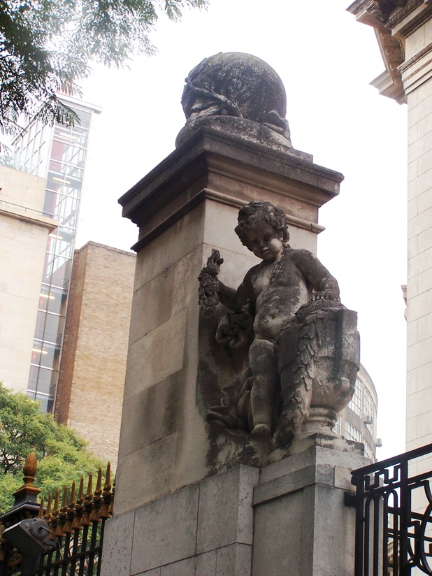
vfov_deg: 26.0
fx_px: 1248
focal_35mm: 75
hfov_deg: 19.6
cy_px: 288
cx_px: 216
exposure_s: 1/50
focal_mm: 12.4
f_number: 4
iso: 100
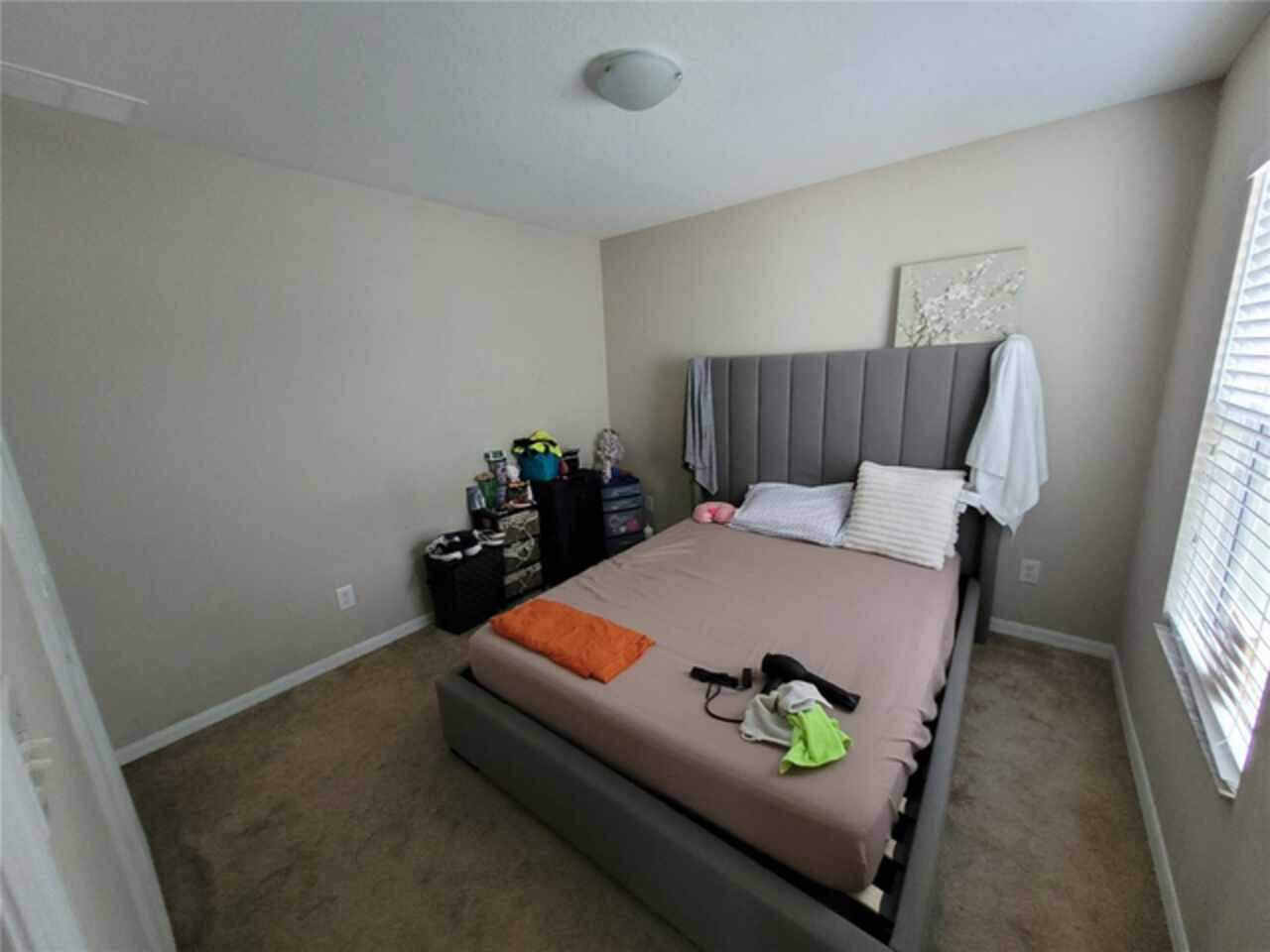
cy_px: 476
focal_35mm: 13
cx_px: 635
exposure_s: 1/30
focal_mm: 1.74
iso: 320
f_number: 2.2
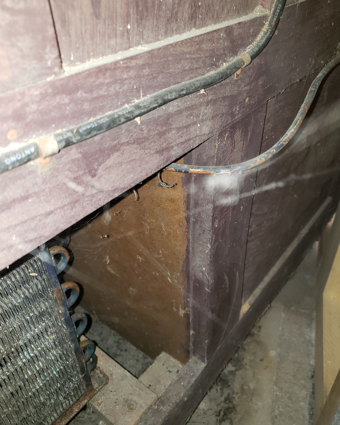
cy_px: 210
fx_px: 352
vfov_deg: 62.2
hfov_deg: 51.5
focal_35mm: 28
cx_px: 167
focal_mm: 4.3
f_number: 1.5
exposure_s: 1/50
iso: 64
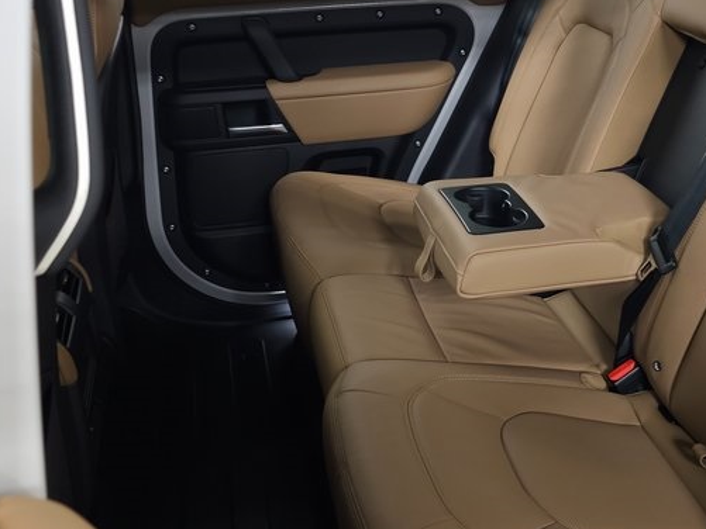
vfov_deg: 30.9
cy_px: 248
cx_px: 557
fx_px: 959
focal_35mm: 47
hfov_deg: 39.0
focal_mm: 6.3
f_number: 1.7
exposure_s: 1/60
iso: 160
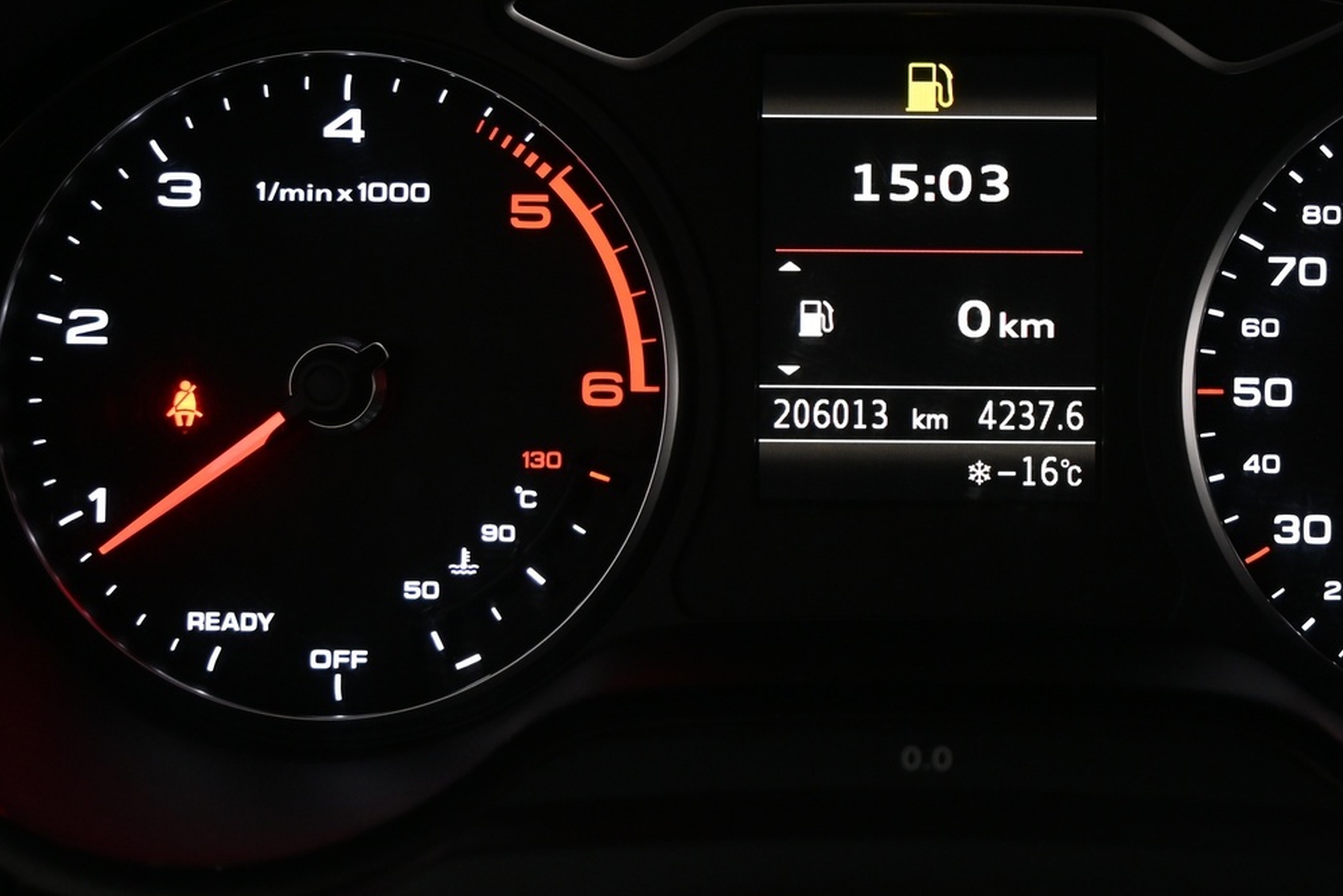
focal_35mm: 52
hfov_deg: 37.3
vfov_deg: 25.7
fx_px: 1955
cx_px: 938
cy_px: 321
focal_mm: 21.5
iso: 1000
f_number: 4
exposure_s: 1/30
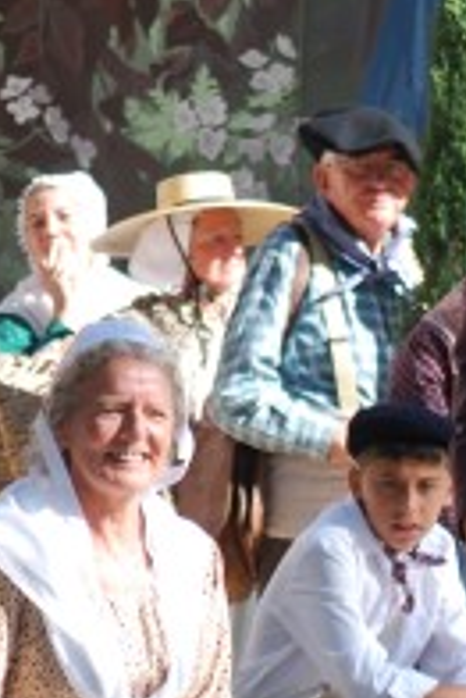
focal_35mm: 540
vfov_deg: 3.8
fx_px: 10466
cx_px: 571
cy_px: 652
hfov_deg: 2.5
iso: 200
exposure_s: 1/320
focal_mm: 110
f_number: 4.8
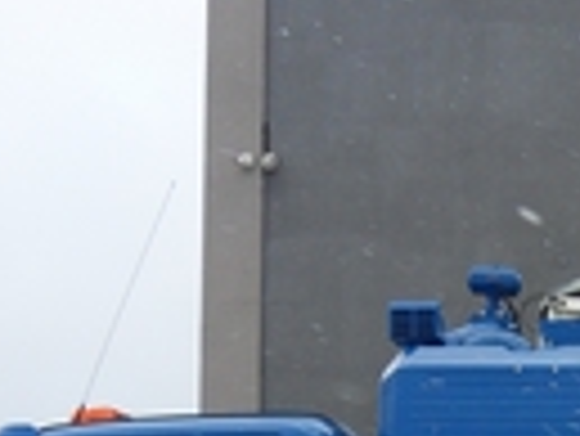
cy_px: 562
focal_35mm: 89
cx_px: 782
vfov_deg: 15.8
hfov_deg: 19.9
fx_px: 1493
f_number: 3.3
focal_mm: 4.2
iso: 80
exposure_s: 1/250
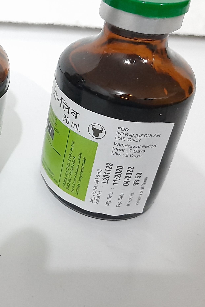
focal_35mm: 56
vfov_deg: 35.3
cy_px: 102
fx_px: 478
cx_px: -61
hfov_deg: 21.8
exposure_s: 1/20
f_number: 2
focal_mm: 4.6
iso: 800
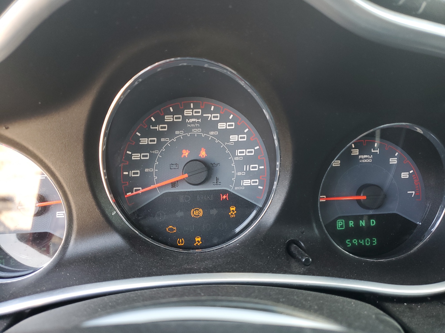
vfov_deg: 53.1
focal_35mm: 26
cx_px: 222
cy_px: 166
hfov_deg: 67.3
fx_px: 334
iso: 73
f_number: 1.5
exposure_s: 1/120
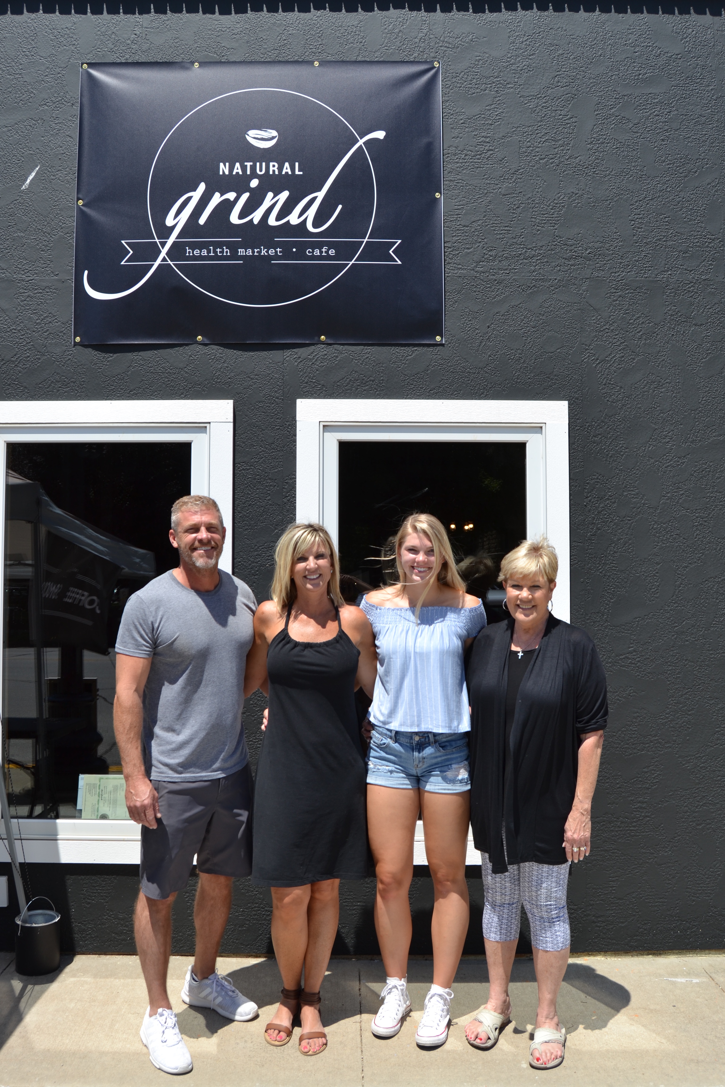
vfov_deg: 61.9
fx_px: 906
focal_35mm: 30
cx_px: 362
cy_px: 544
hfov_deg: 43.6
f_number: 8
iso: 100
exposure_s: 1/250
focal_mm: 20
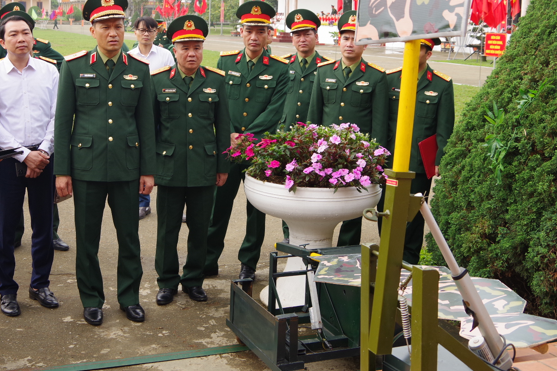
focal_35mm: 48
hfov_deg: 41.0
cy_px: 108
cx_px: 230
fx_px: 743
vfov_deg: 27.8
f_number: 6.3
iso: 200
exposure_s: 1/125
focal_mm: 21
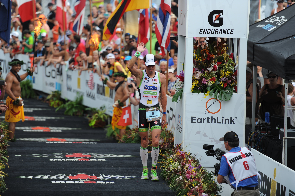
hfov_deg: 10.3
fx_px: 1638
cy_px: 98
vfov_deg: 6.9
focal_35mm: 200
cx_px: 148
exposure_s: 1/1250
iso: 200
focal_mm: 200
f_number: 2.8
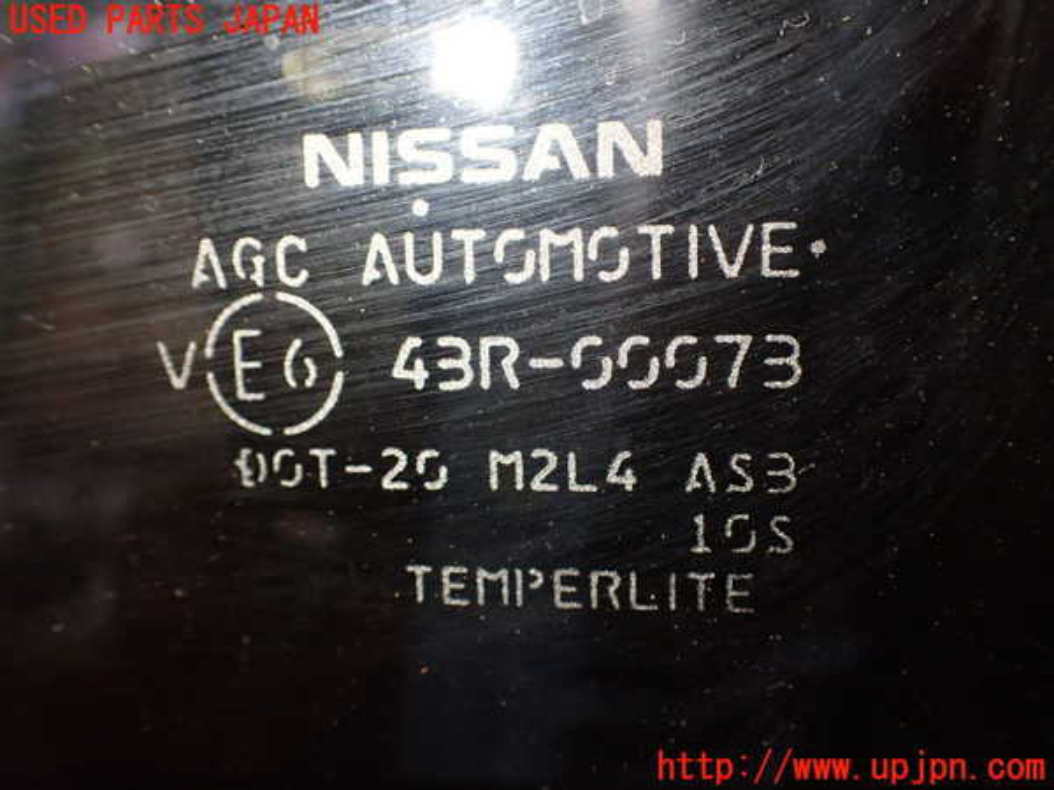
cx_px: 527
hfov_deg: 56.8
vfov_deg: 44.2
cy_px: 395
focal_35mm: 32
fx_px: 974
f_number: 2.4
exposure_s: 1/100
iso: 800
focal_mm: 5.79
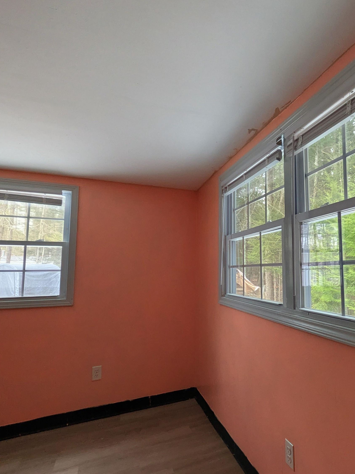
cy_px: 241
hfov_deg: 68.1
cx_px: 211
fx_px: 260
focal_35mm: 19
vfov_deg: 84.7
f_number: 2.2
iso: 227
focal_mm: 1.83
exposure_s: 1/120
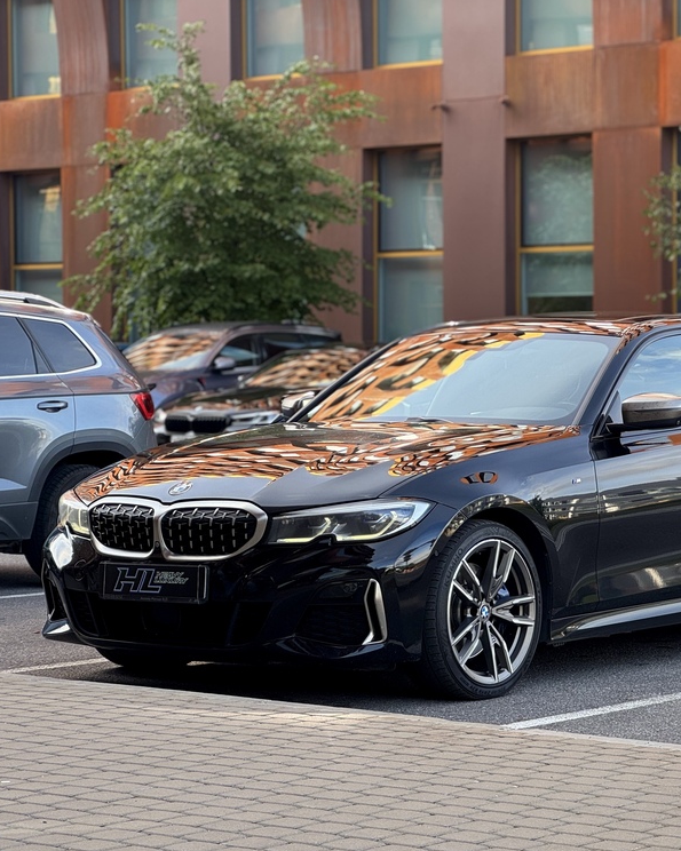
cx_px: 504
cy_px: 426
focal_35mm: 101
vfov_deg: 19.0
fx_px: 2545
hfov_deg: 15.2
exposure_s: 1/99
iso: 40
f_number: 2.8
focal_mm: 9
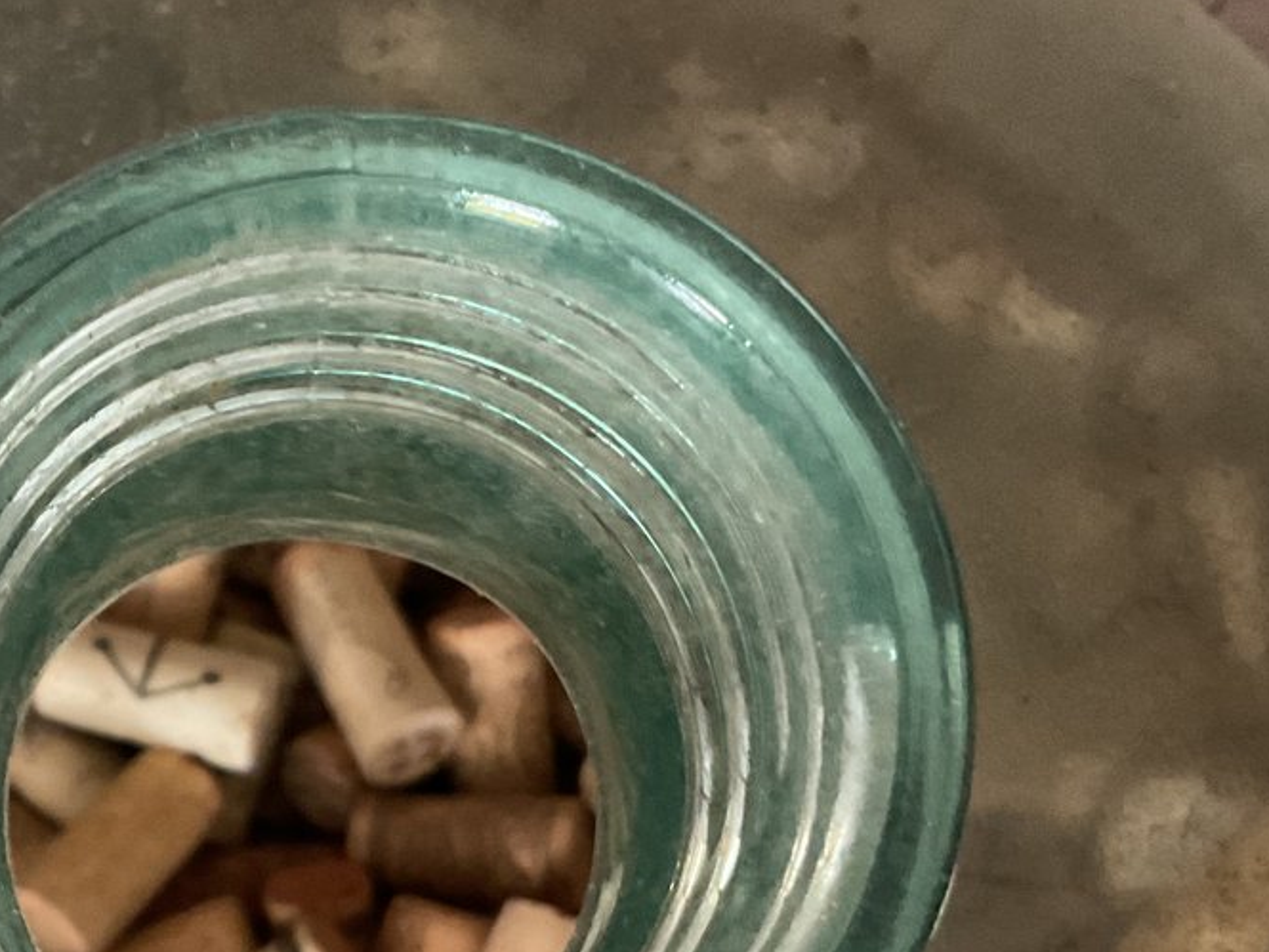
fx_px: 2420
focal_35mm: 66
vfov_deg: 22.0
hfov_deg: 28.1
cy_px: 728
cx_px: 96
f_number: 1.8
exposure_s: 1/40
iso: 320
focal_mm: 3
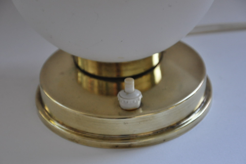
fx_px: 1076
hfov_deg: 13.0
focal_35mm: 158
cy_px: 82
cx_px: 123
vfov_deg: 8.7
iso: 1400
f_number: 5.6
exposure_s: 1/125
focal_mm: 105
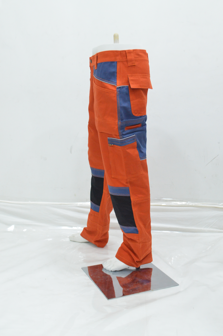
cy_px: 168
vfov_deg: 46.5
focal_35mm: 42
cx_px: 112
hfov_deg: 31.8
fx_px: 392
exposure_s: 1/80
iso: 4000
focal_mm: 28
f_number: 5.6
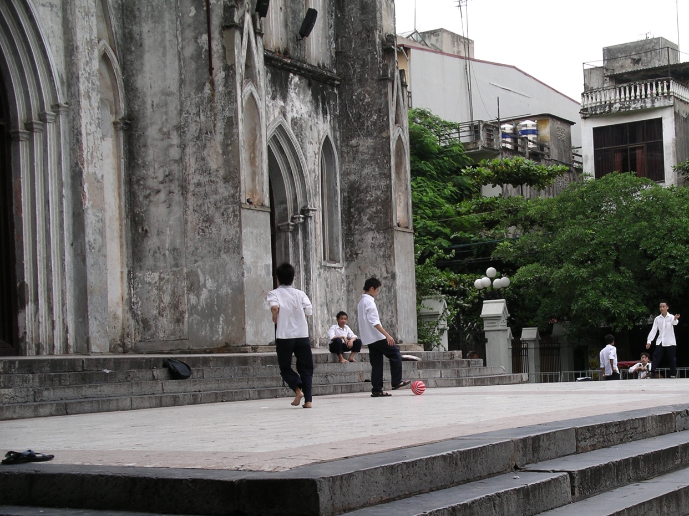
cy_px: 325
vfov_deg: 21.9
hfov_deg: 28.8
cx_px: 443
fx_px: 1333
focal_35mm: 67
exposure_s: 1/200
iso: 64
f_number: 3.8
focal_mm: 10.9
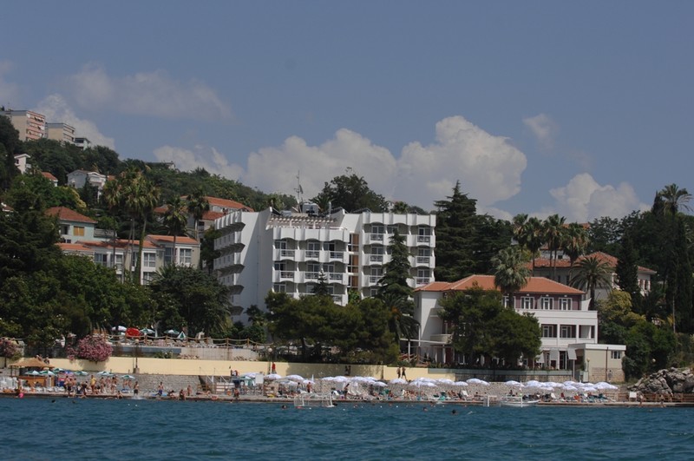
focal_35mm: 105
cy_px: 230
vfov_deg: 13.0
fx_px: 2021
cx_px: 347
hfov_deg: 19.5
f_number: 5
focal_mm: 70
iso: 160
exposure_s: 1/1600
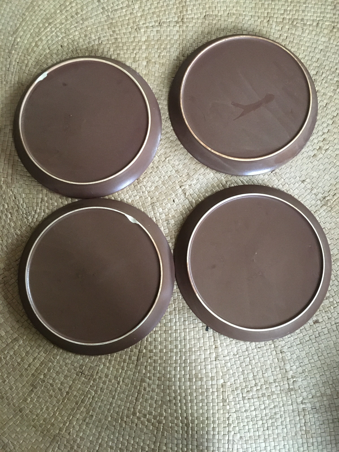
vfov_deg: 61.7
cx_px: 170
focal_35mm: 29
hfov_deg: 48.2
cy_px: 226
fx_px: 379
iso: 320
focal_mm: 4.15
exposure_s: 1/17
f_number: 2.2
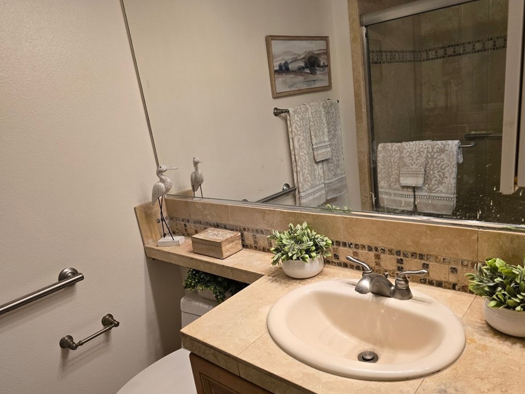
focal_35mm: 26
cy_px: 209
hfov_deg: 67.3
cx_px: 275
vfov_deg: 53.0
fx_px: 394
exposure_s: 1/120
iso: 125
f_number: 1.7
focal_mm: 6.3
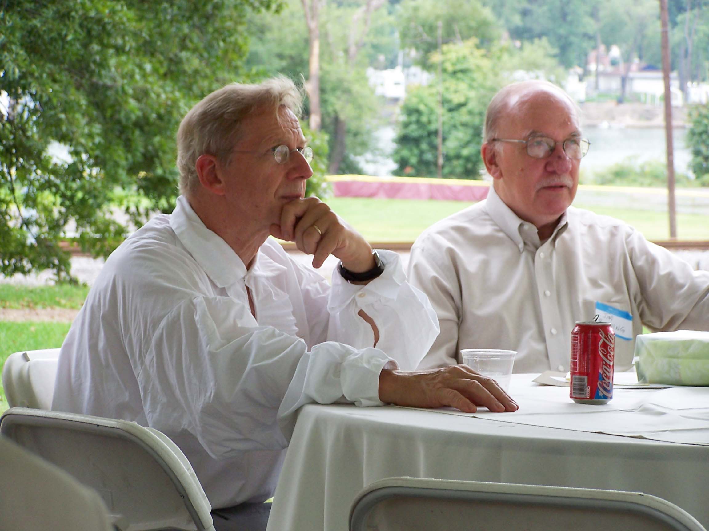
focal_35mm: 139
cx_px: 354
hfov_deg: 14.2
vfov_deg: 10.7
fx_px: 2847
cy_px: 266
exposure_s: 1/125
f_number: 3.2
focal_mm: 23.1
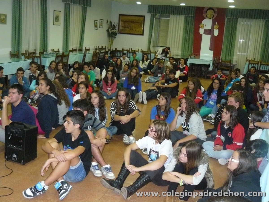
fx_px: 295
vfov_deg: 37.7
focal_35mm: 38
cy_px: 101
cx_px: 134
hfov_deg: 49.0
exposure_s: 1/30
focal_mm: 6.4
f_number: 2.8
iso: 400
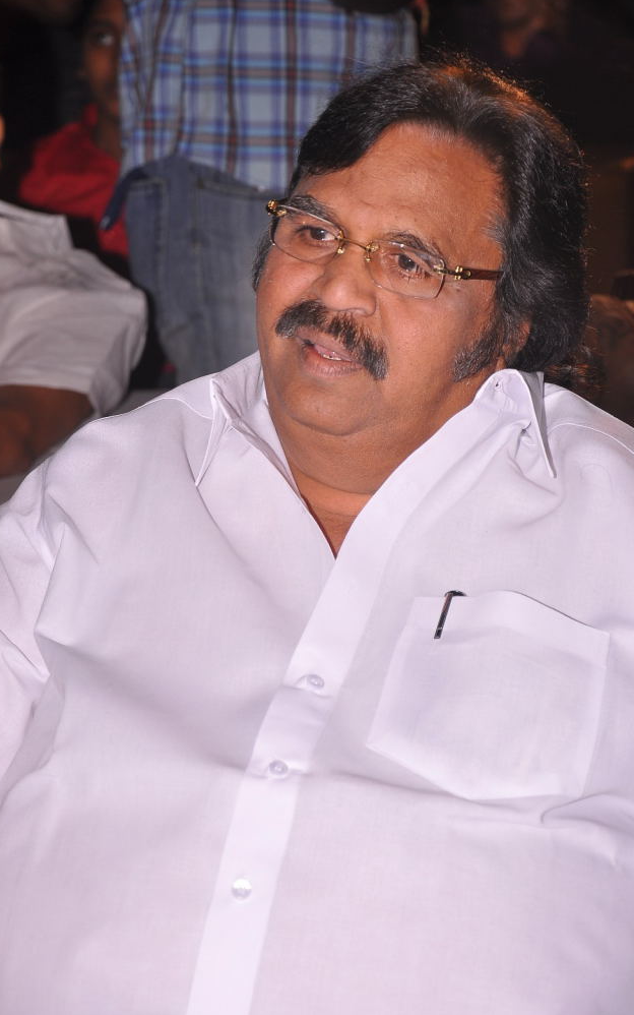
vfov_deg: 14.8
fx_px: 3897
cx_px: 337
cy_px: 515
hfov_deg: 9.3
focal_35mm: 141
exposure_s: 1/125
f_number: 7.1
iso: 200
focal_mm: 90
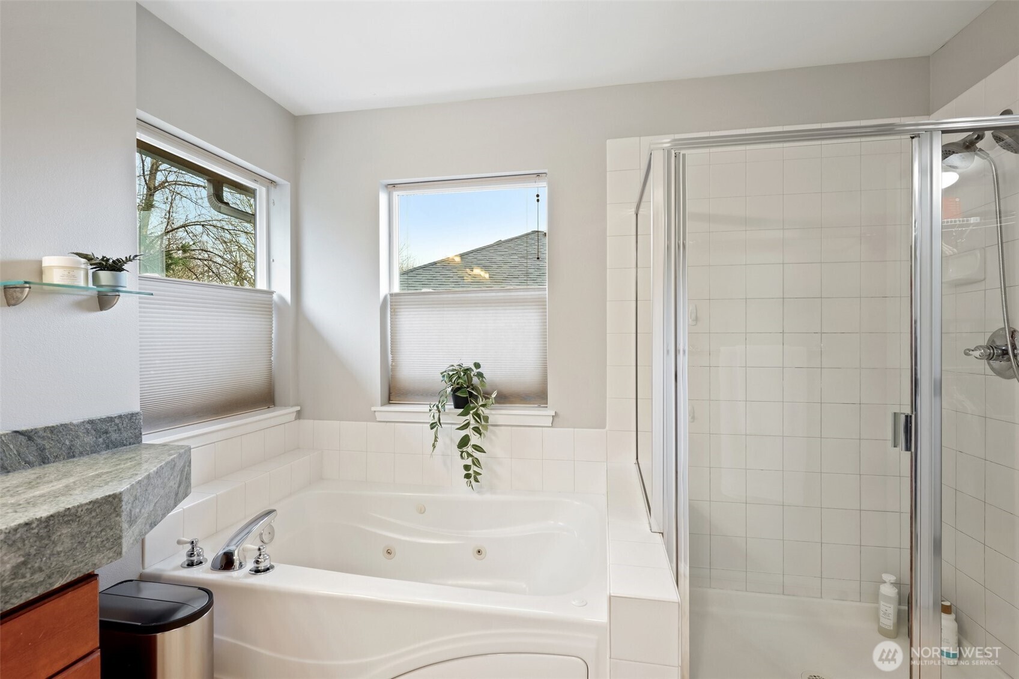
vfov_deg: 70.4
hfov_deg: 93.3
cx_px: 510
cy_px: 340
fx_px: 481
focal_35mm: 17
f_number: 8
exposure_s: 1/15
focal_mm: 17
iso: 400
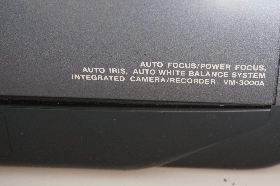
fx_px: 589
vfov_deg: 17.9
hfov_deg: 26.4
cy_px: 80
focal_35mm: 76
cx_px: 206
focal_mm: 31
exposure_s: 1/60
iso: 1000
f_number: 5
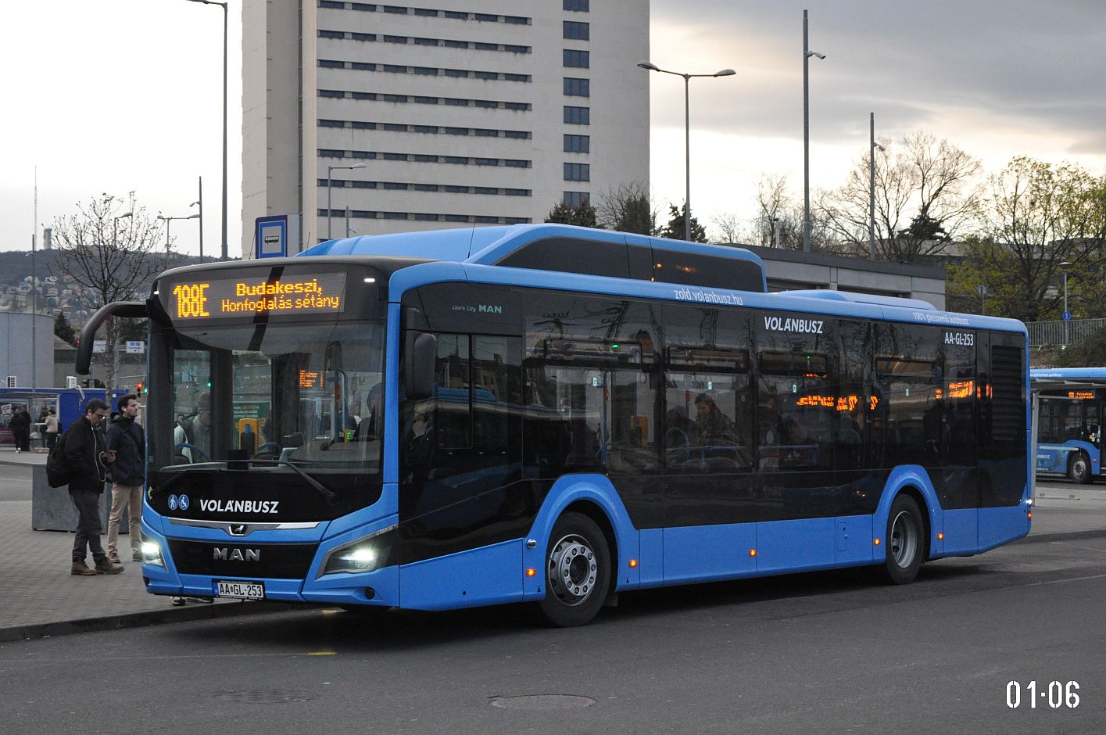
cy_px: 368
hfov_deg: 28.1
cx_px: 553
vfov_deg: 18.9
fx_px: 2209
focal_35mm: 72
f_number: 4.8
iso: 1600
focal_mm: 48
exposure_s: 1/200
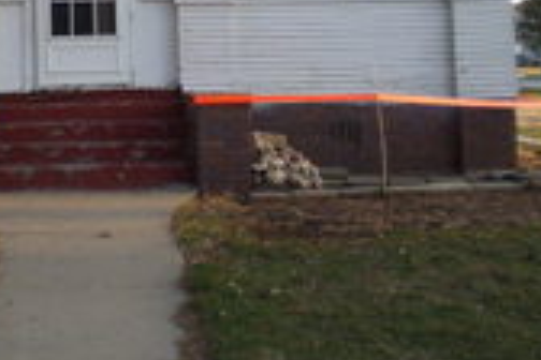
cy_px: -39
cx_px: 158
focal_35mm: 77
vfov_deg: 17.1
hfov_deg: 26.1
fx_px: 1157
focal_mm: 6.3
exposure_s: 1/250
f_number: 3.1
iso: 125
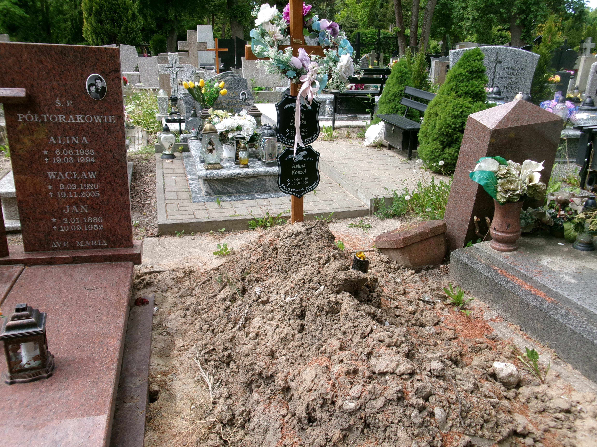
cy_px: 224
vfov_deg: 49.7
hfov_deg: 63.4
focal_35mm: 28
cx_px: 298
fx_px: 483
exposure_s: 1/220
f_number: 3.9
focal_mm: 5.1
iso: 100
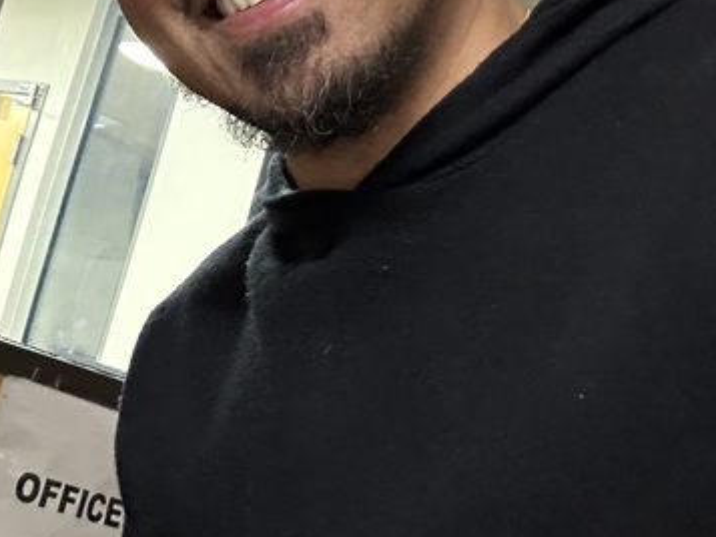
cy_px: 0
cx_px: -134
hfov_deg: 26.3
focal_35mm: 66
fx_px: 1366
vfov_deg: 21.5
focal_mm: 2.69
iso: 400
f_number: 1.9
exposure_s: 1/33
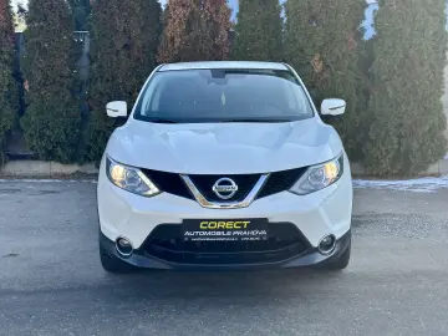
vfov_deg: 30.3
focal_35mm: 48
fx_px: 621
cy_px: 168
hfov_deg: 39.7
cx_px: 224
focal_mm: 6.86
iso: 64
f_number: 1.78
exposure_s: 1/1414
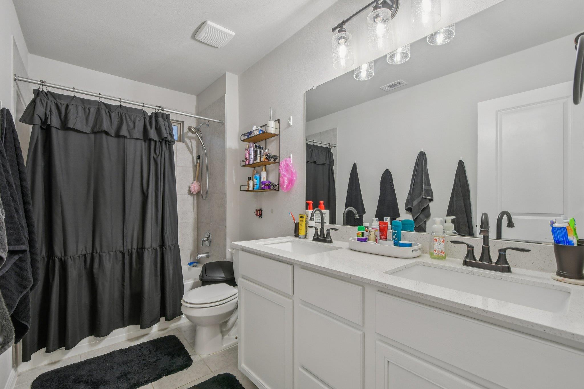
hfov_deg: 100.4
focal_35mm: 15
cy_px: 194
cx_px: 292
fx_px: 243
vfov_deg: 77.3
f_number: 8
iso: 400
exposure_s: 1/4
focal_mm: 10
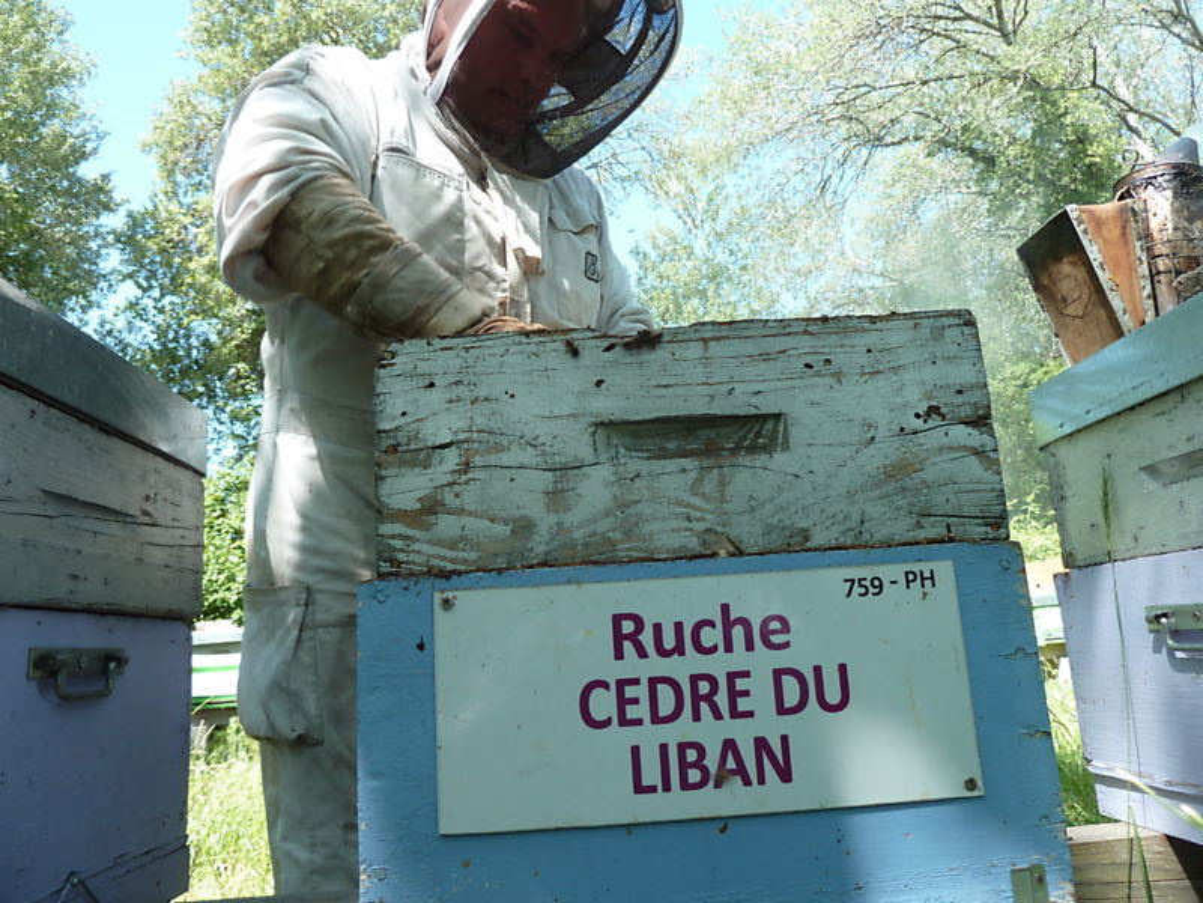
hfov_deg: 69.4
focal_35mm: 25
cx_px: 602
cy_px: 452
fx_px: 869
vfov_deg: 54.9
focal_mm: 4.1
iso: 80
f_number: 3.5
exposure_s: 1/125
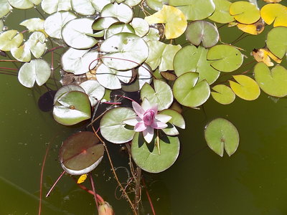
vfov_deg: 58.9
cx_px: 144
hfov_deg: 73.9
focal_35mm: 23
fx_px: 191
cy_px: 108
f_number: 3.1
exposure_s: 1/1250
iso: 80
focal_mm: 4
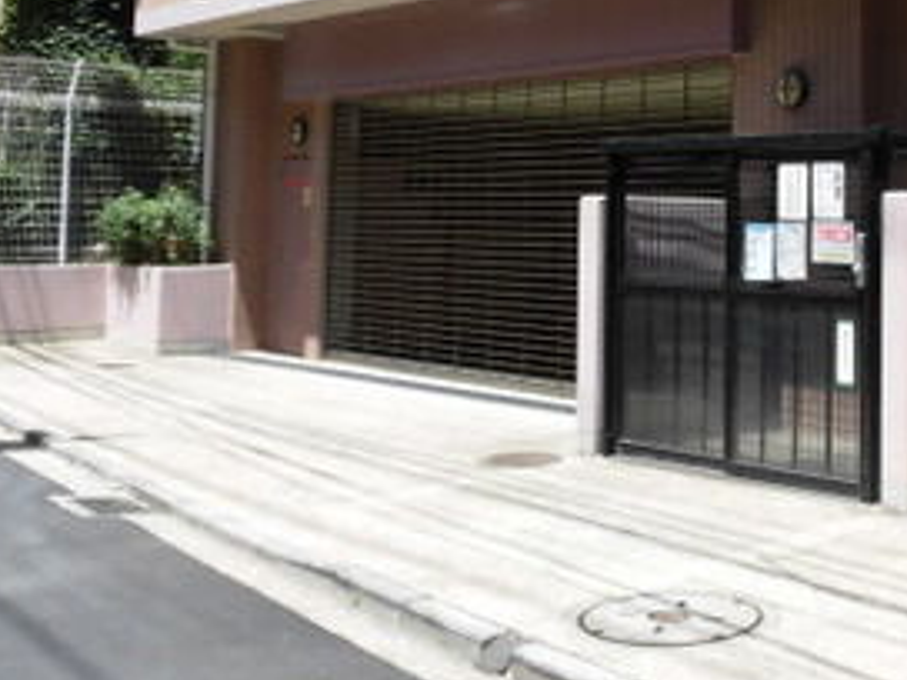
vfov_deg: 26.7
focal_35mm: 53
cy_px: 83
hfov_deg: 34.3
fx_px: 1389
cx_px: 804
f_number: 3.1
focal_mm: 4.3
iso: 100
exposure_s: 1/800
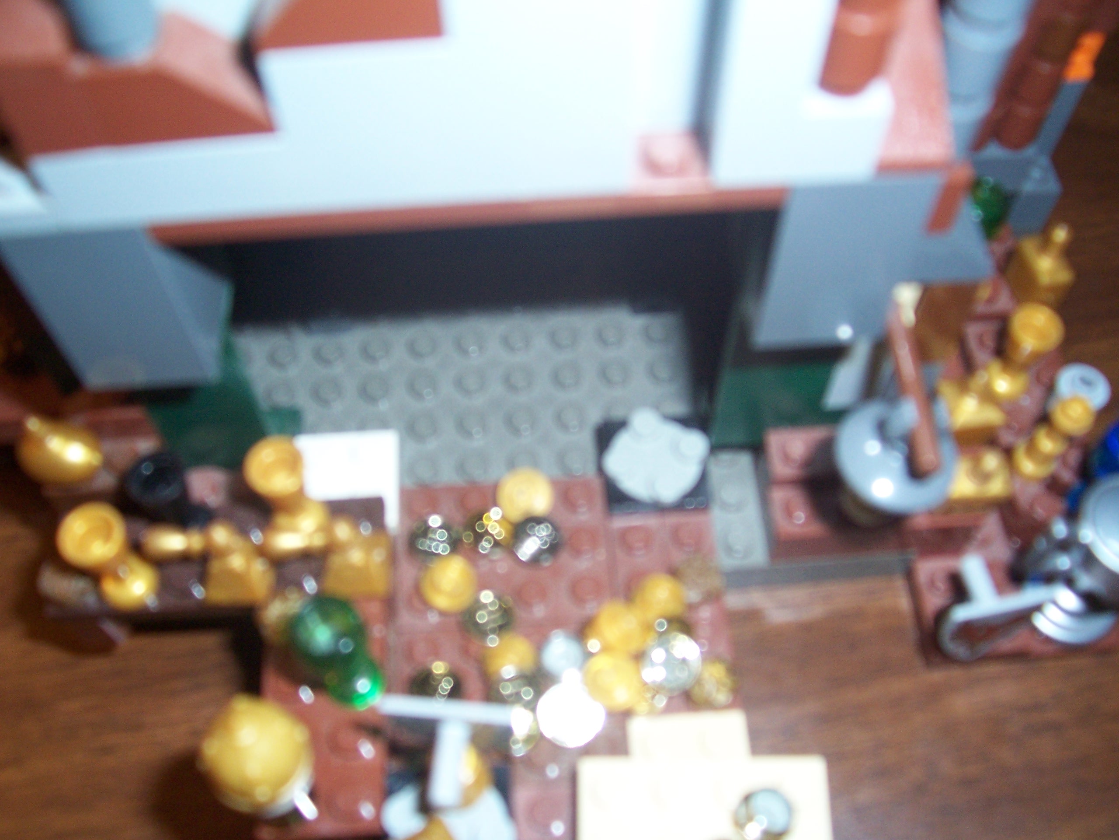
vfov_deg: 41.8
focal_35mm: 34
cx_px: 560
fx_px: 1099
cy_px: 420
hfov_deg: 54.0
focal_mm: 5.6
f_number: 2.7
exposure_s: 1/60
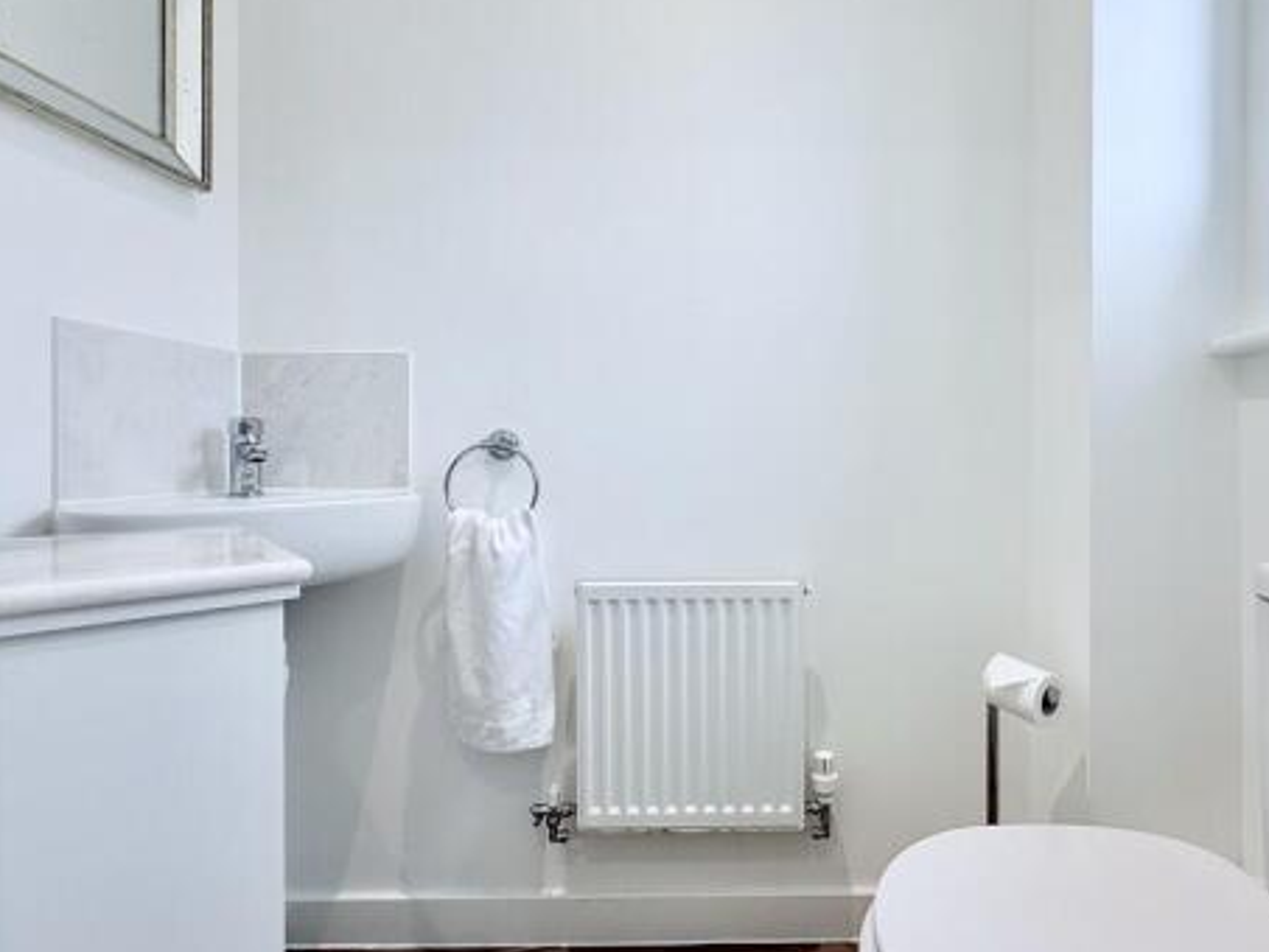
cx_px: 763
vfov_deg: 71.6
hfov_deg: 86.6
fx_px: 660
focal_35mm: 18
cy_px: 458
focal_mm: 2.22
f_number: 2.2
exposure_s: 1/100
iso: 64
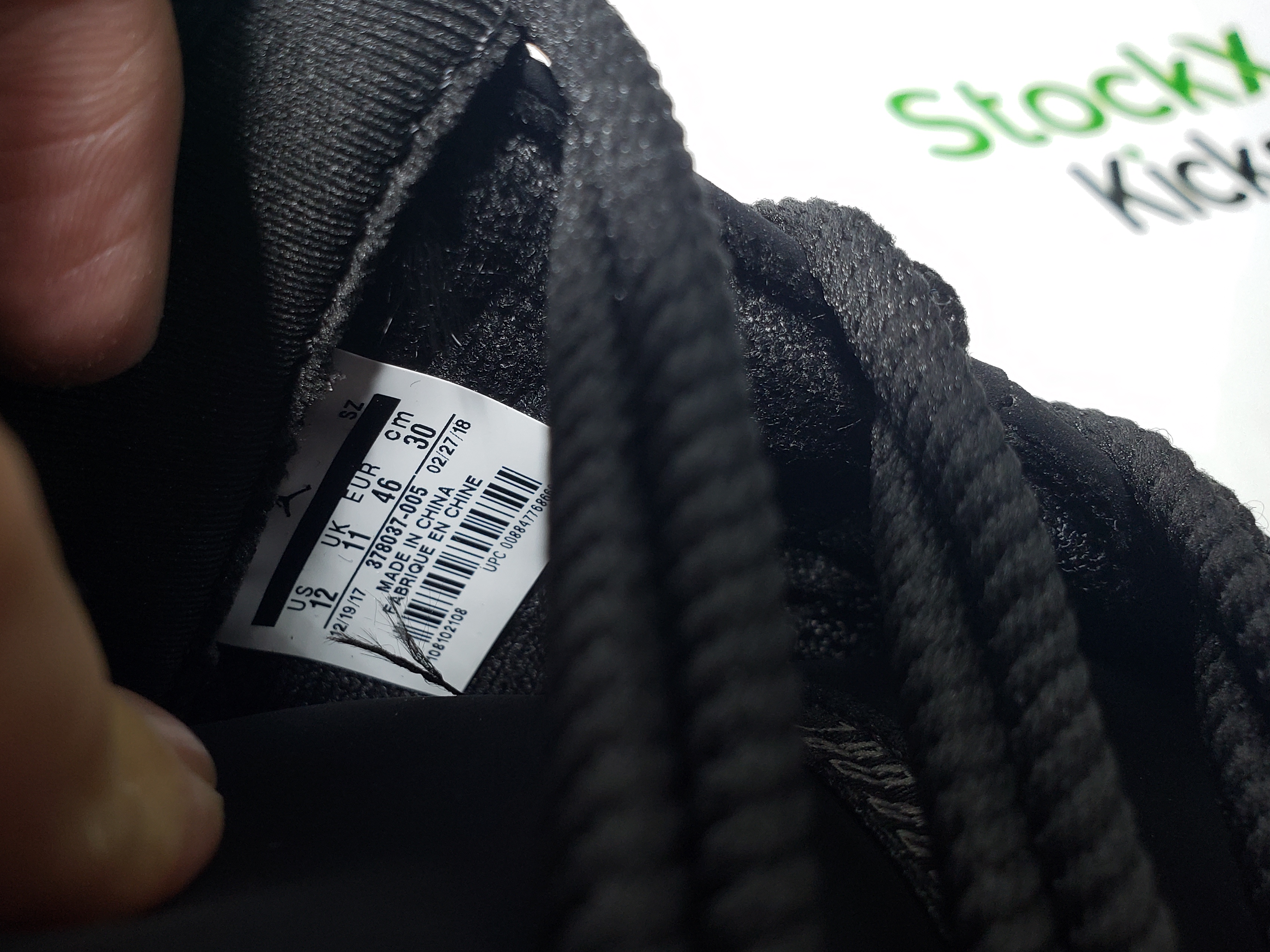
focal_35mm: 31
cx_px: 538
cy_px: 492
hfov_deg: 58.1
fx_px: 1137
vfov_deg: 45.4
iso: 160
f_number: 2.4
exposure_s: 1/100
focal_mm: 4.3
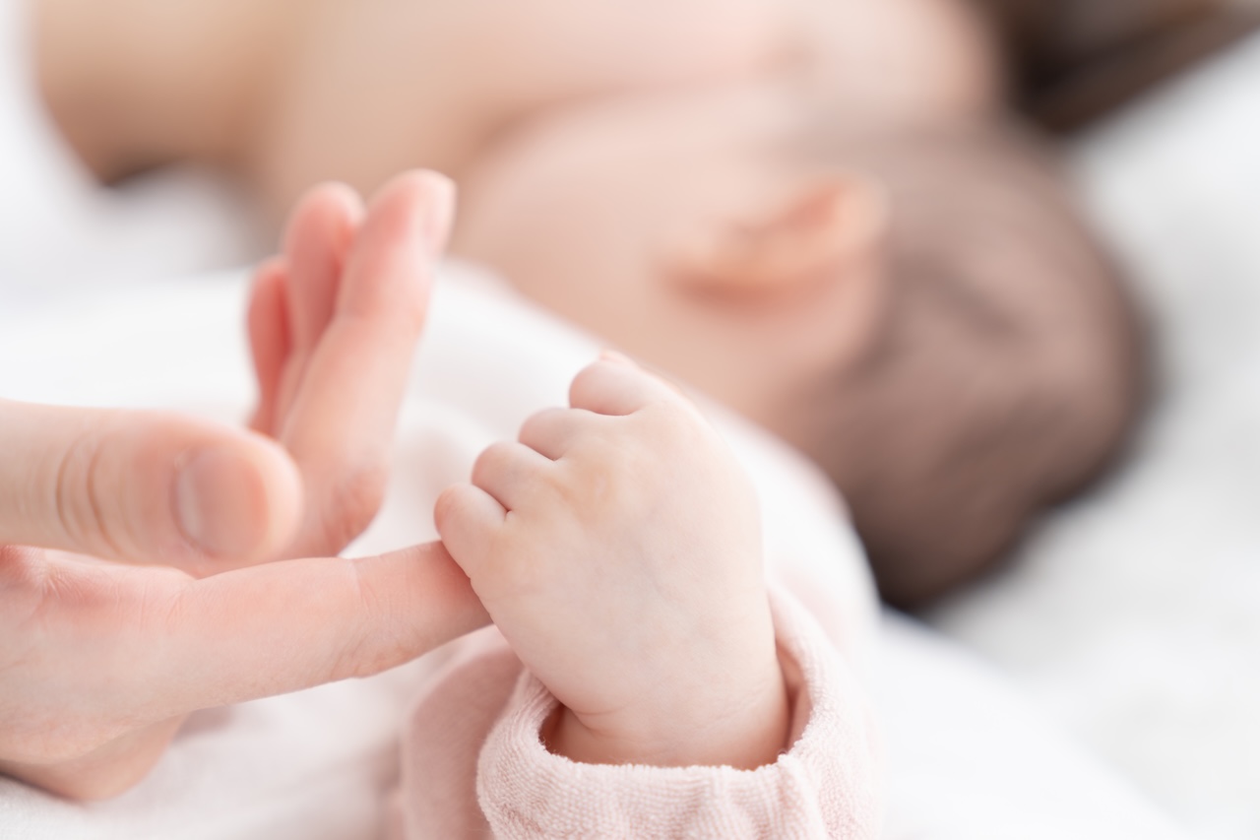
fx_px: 2450
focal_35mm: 70
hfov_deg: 28.8
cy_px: 420
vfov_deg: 19.5
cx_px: 630
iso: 200
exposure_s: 1/500
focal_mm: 70
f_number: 3.2
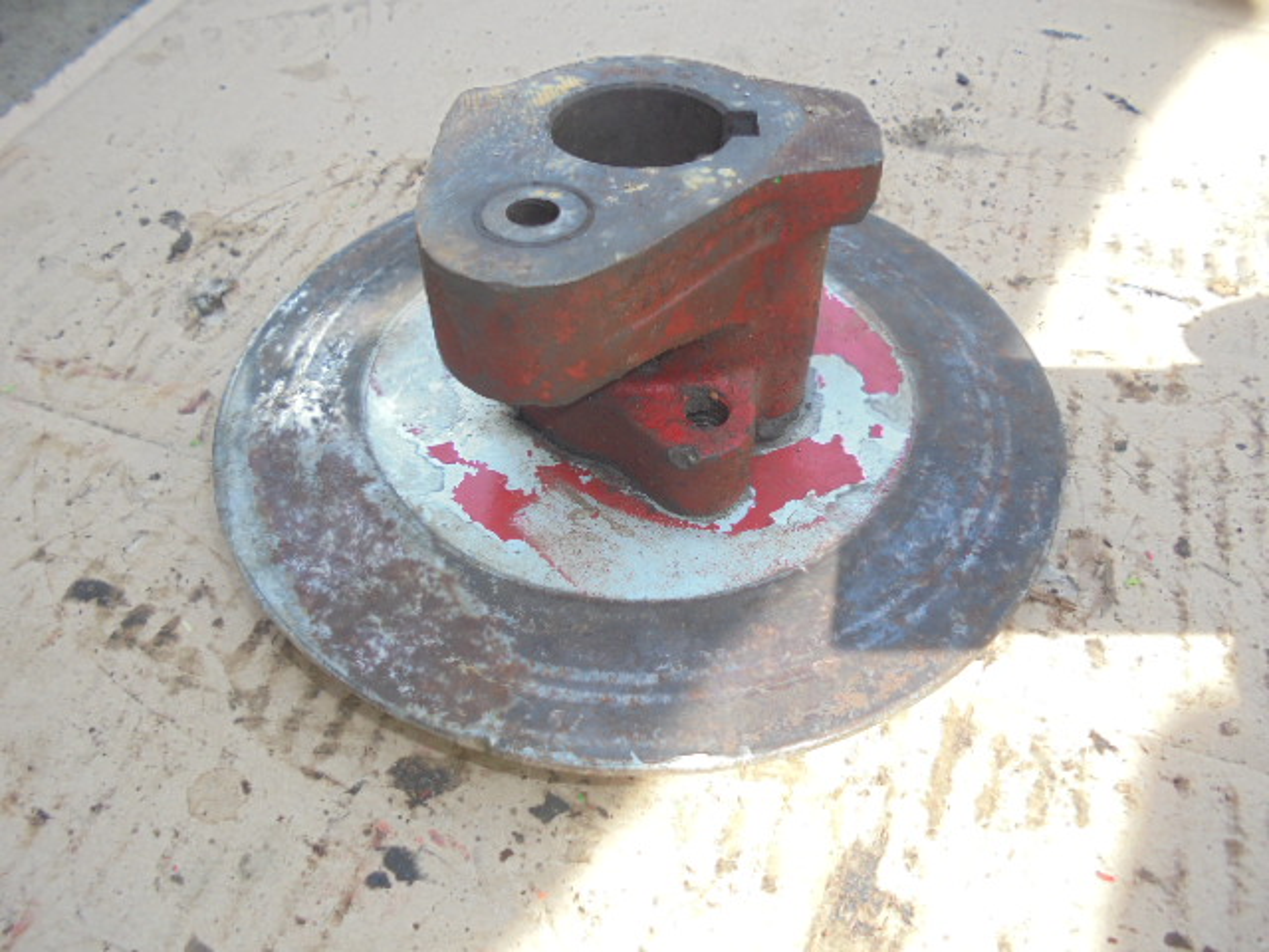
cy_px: 476
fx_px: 953
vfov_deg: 53.1
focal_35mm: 26
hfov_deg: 67.3
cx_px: 634
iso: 100
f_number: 3.5
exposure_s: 1/160
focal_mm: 4.6
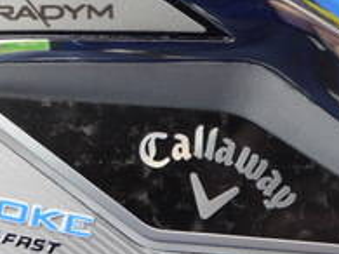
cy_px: 136
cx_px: 209
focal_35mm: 82
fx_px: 803
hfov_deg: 23.8
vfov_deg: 18.0
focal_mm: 4.5
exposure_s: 1/30
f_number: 3.7
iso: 160
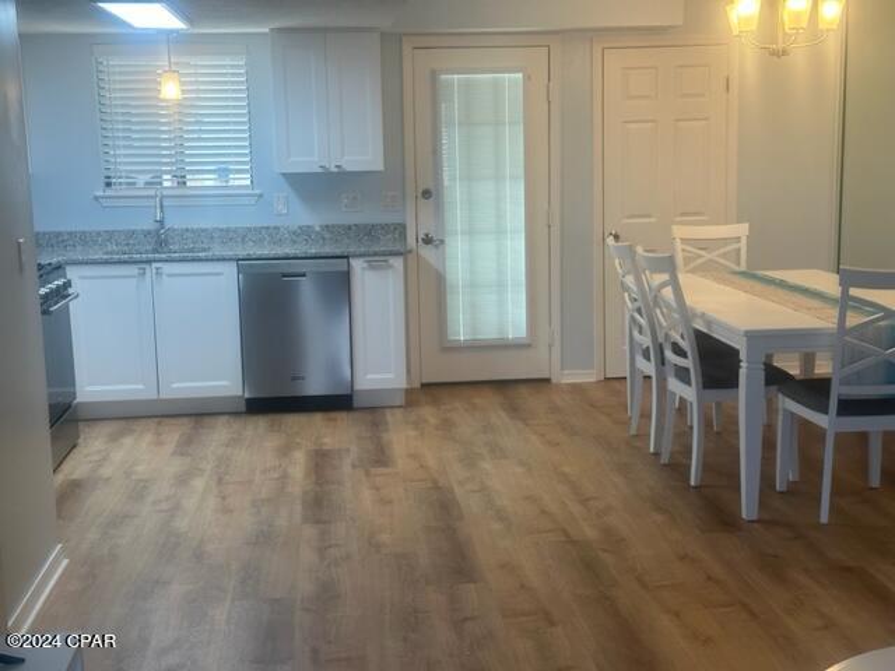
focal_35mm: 48
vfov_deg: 30.3
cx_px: 448
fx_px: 1241
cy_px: 336
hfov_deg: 39.7
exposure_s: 1/120
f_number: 1.78
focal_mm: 6.86
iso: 100
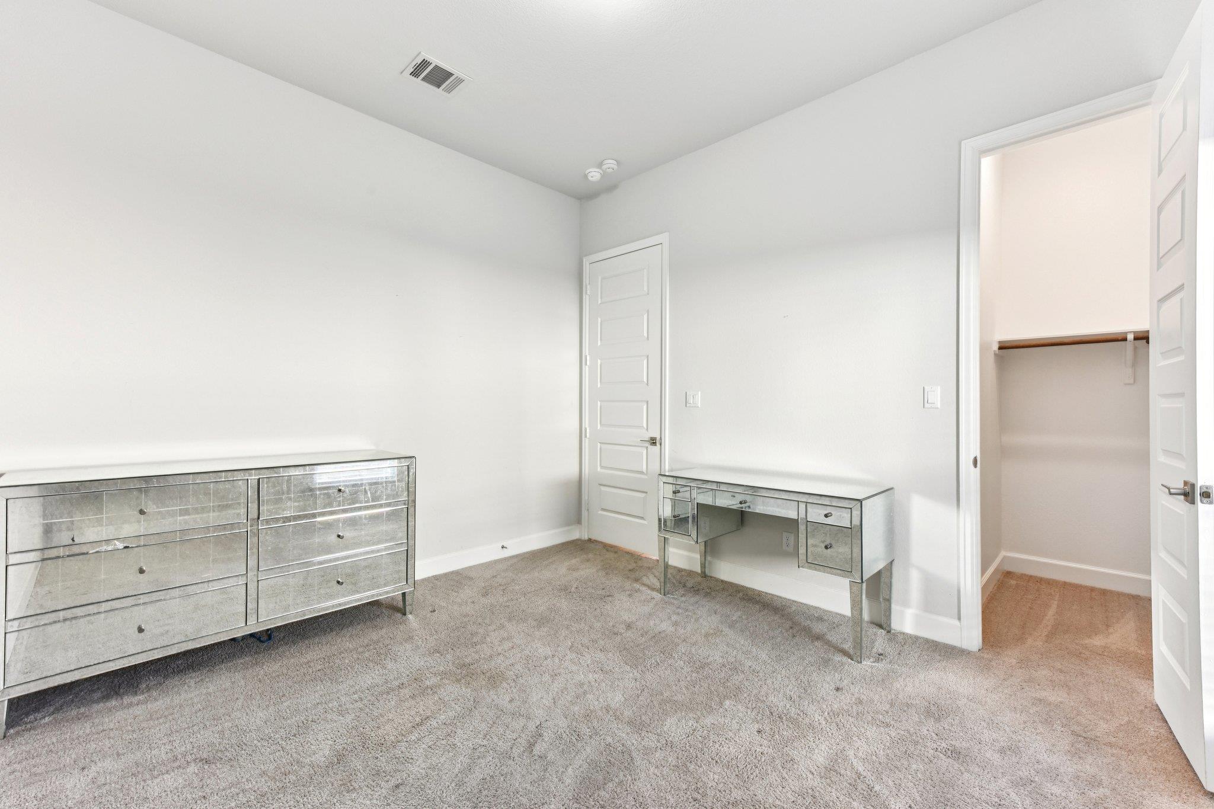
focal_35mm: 15
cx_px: 607
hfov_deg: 100.4
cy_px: 404
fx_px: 506
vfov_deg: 77.3
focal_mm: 15
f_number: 8
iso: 400
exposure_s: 1/25
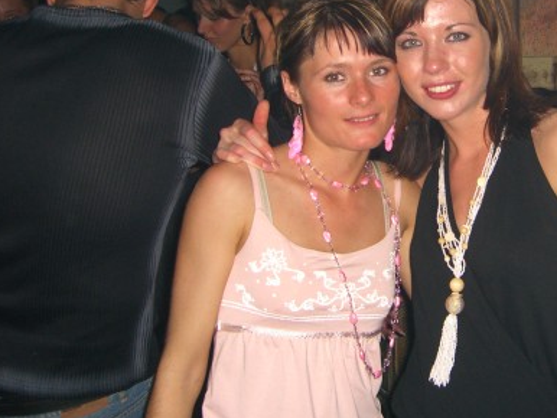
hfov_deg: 32.0
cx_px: 424
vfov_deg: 24.7
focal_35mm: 59
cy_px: 125
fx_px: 950
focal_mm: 7.9
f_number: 2.8
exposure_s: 1/60
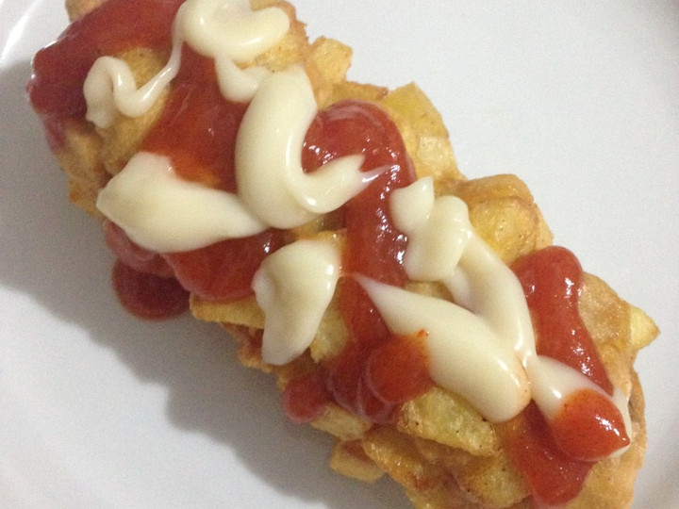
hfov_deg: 55.4
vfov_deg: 42.9
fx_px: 647
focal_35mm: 33
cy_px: 254
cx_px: 340
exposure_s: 1/15
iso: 400
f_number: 2.4
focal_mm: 4.12
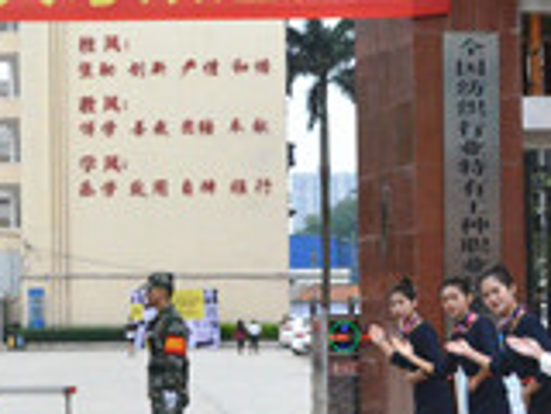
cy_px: 238
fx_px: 1894
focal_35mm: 119
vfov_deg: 12.4
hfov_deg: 16.1
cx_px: -38
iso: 3200
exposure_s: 1/500
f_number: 11
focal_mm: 24
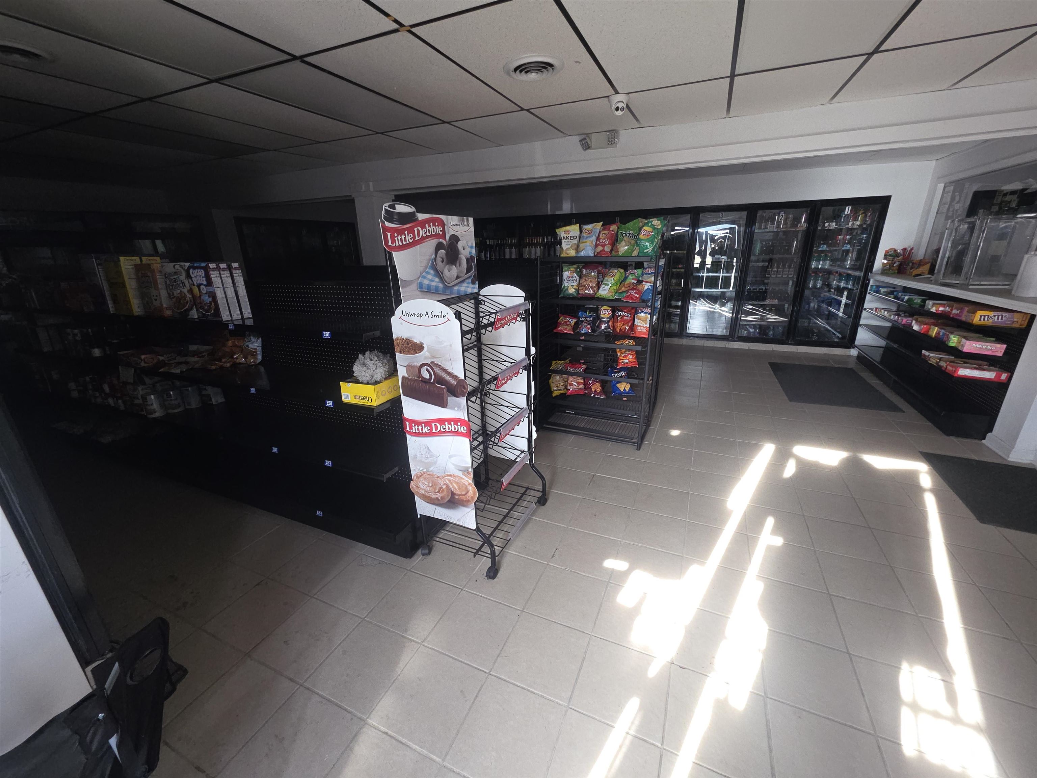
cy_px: 389
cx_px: 518
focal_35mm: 13
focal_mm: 2.2
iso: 125
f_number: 1.9
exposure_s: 1/60
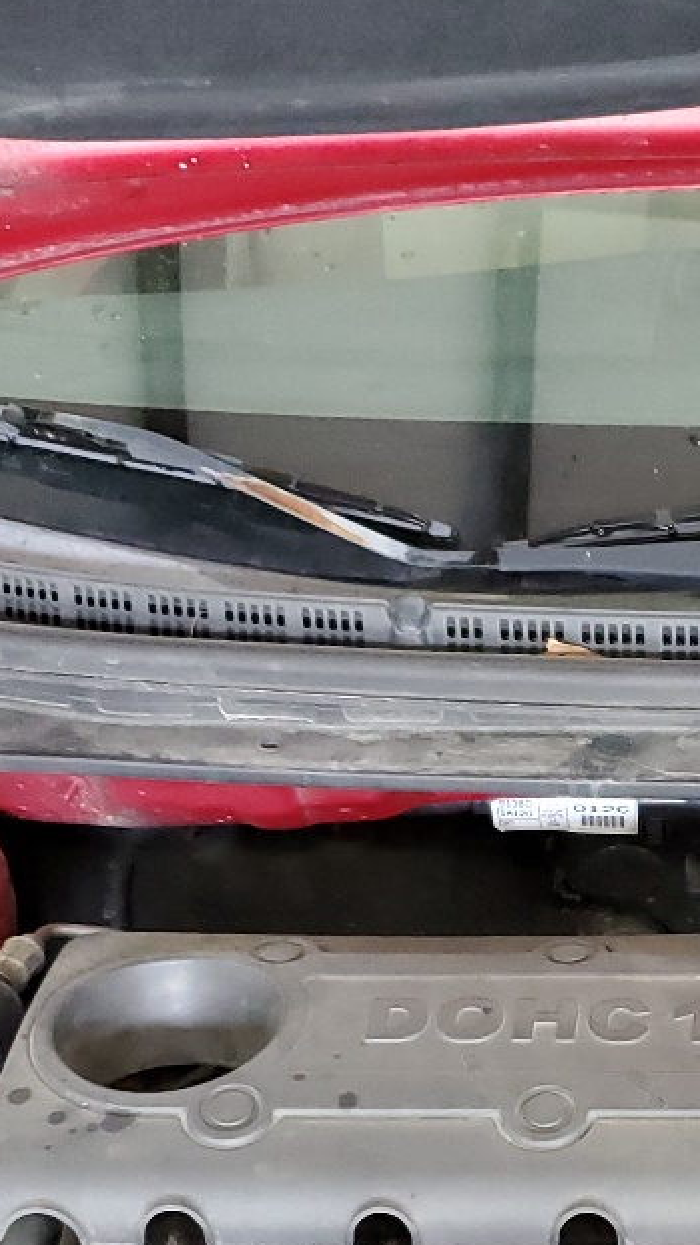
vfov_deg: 28.1
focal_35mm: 73
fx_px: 2410
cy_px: 1081
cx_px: 828
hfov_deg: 15.9
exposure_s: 1/30
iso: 316
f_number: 1.5
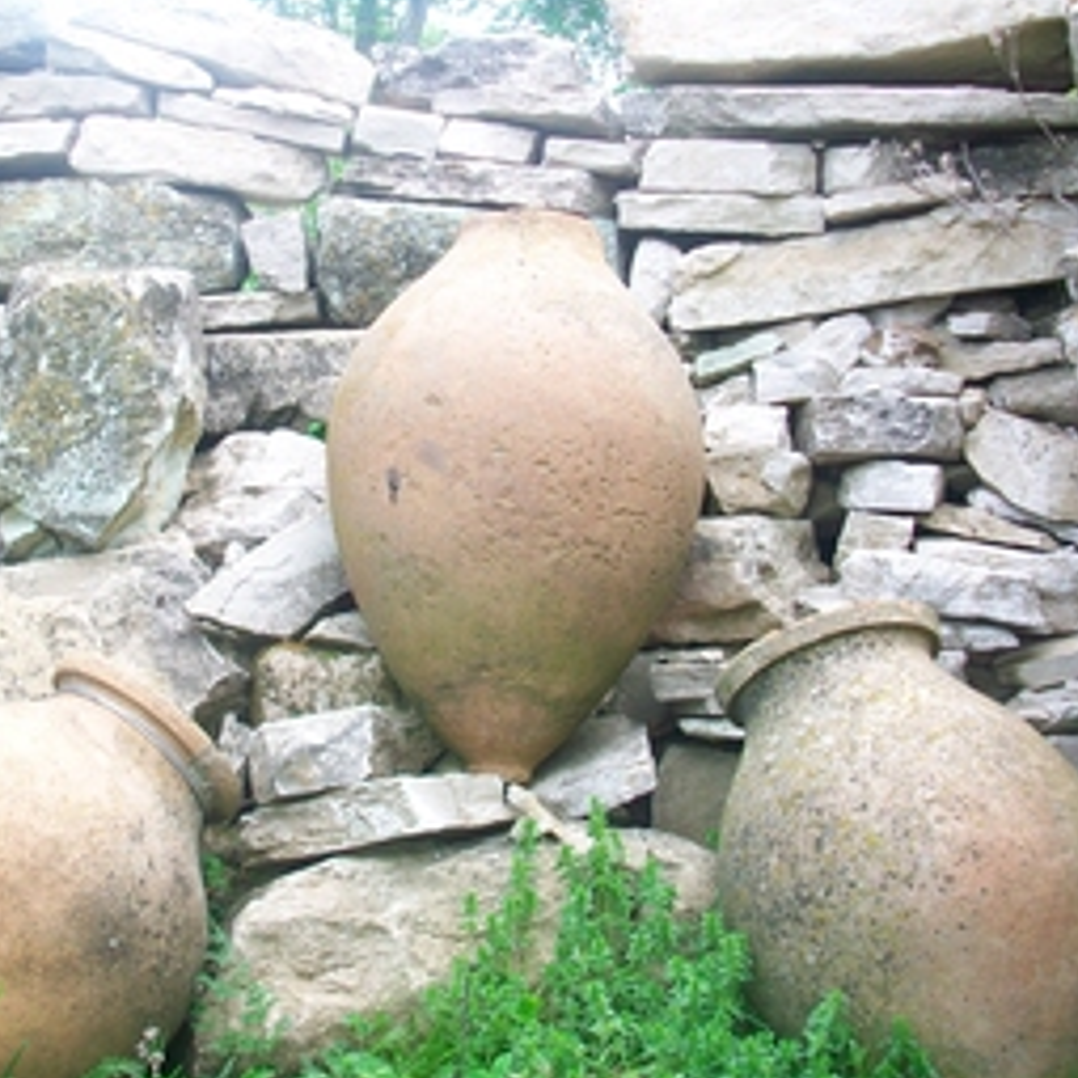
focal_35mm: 50
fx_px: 1762
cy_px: 495
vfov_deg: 34.0
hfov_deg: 33.8
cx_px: 372
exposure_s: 1/80
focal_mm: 5.7
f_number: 2.8
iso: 64
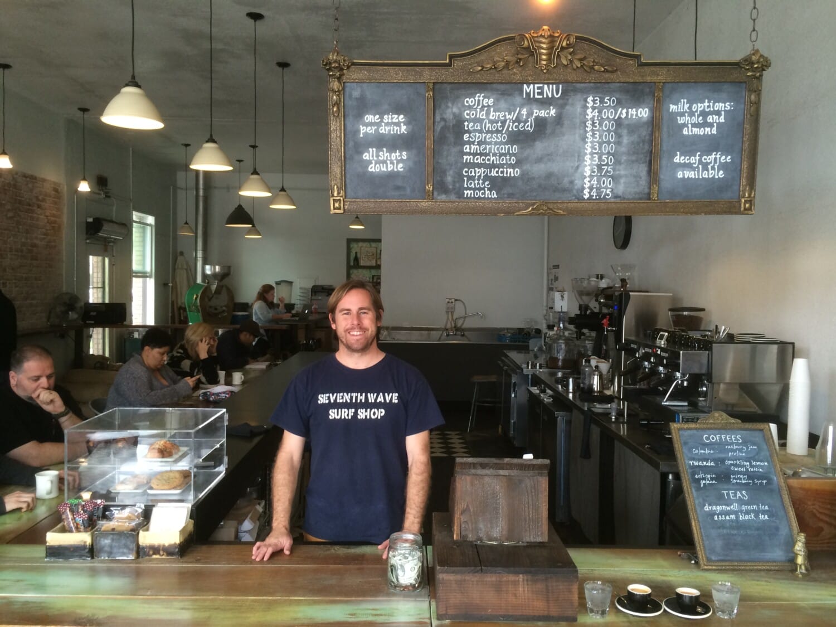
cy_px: 314
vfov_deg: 48.2
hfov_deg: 61.7
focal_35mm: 29
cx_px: 418
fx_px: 700
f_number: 2.2
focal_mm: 4.15
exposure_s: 1/30
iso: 100
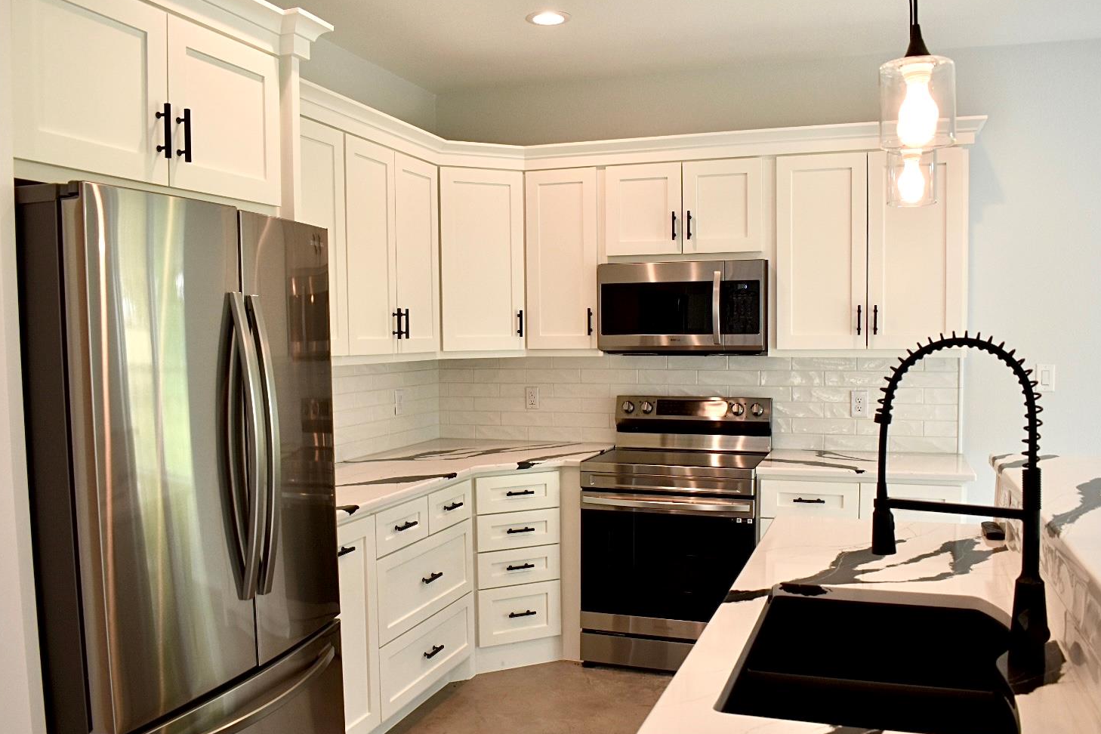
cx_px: 567
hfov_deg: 61.9
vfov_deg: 43.6
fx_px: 917
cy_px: 399
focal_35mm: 30
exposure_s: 1/125
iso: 400
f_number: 5.6
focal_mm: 18
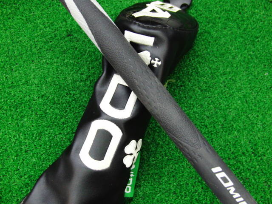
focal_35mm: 37
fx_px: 291
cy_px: 102
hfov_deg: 50.1
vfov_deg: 38.7
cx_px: 136
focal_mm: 6.42
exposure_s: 1/30
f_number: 3.6
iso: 400
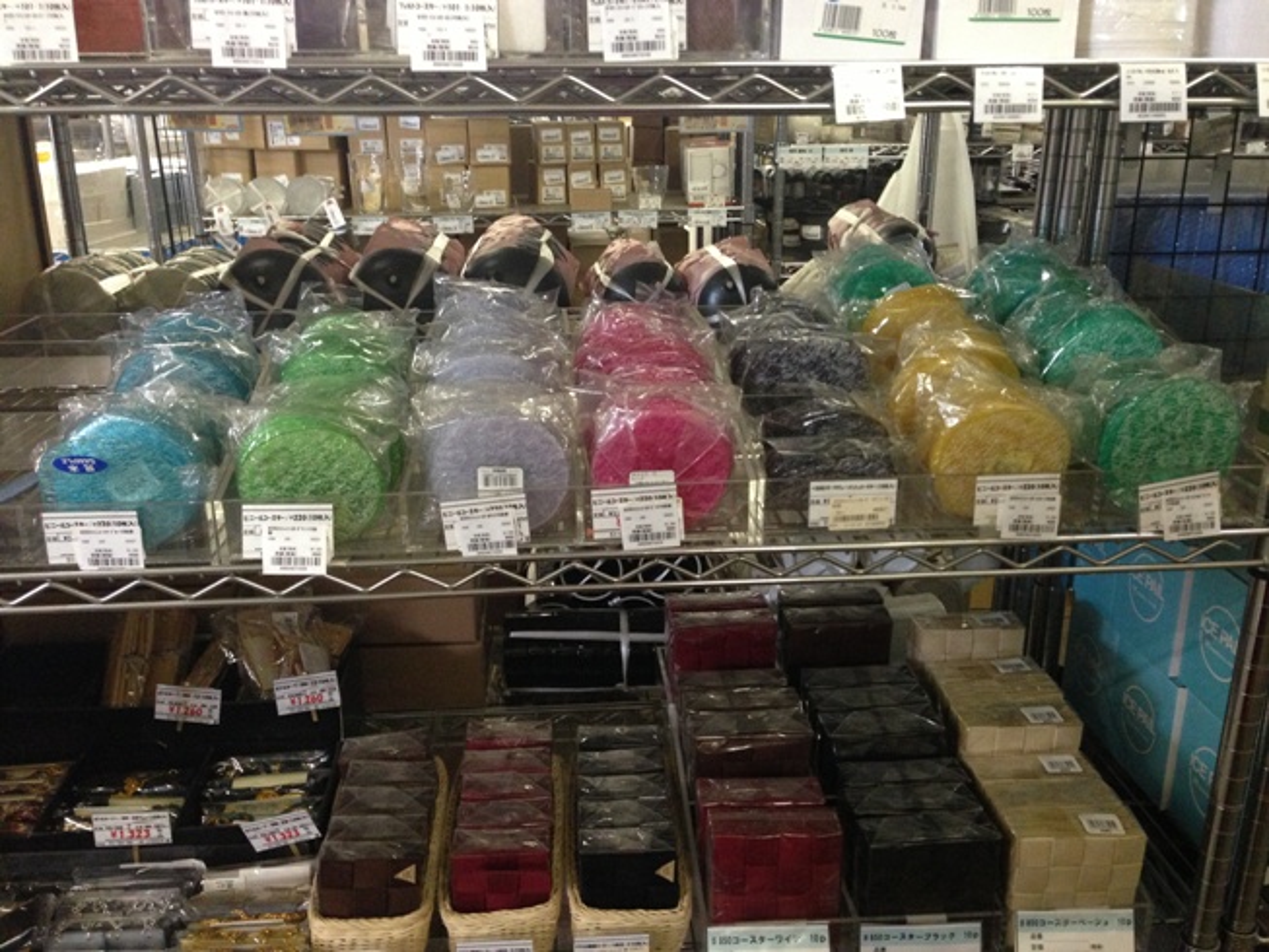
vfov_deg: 43.0
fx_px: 1210
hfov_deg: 55.3
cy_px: 476
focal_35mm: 33
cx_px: 634
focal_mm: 4.13
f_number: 2.4
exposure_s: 1/20
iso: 320
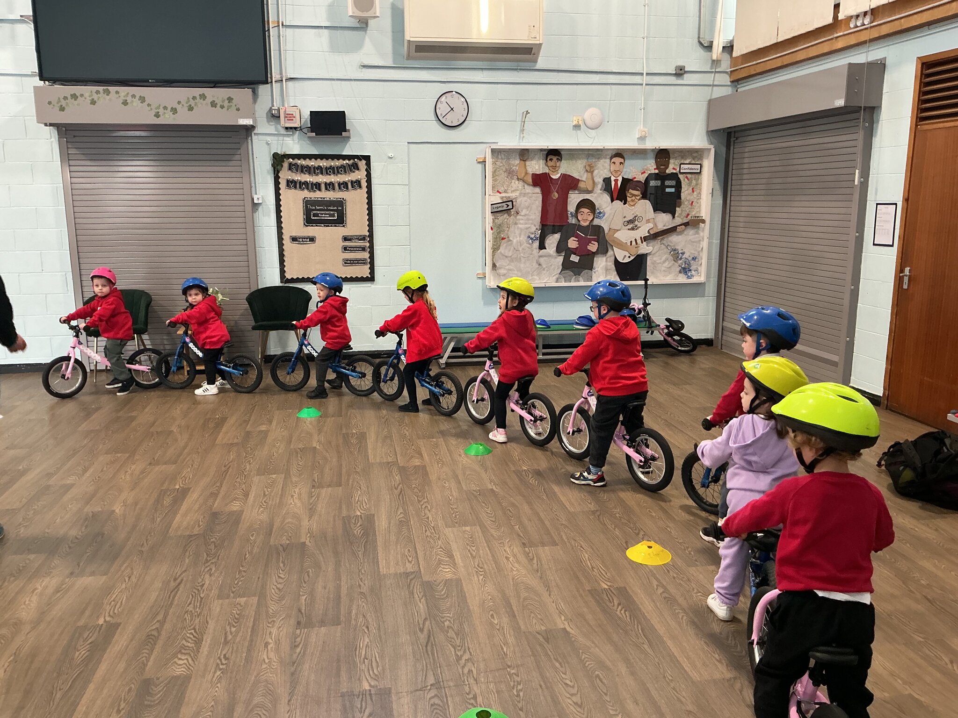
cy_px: 359
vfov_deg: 48.2
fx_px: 803
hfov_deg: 61.7
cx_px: 479
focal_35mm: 29
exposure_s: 1/50
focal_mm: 3
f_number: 1.8
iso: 100
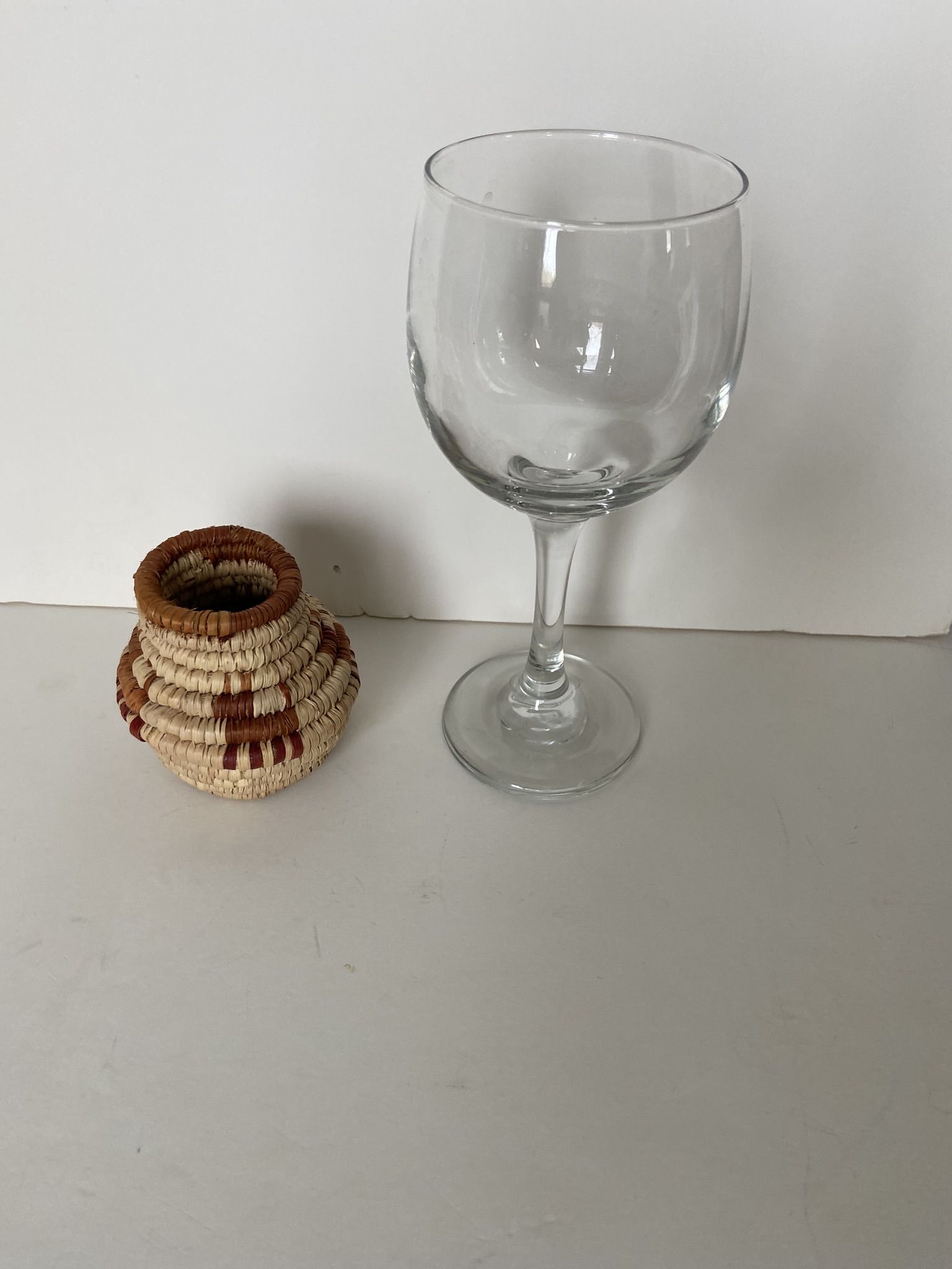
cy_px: 634
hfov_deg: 53.1
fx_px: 953
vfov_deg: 67.3
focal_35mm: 26
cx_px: 476
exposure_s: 1/121
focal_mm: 4.25
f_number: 1.8
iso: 100
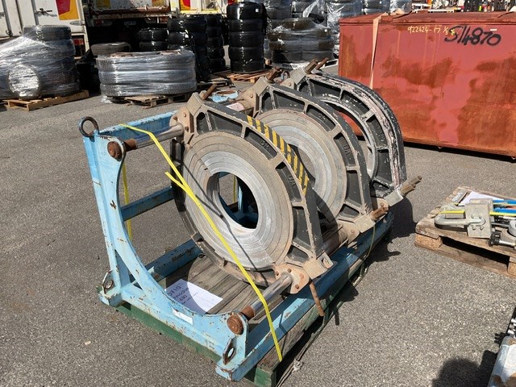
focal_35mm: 29
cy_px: 194
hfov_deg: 61.7
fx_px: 432
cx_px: 258
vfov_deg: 48.2
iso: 16
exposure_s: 1/2667
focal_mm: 3
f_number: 1.8
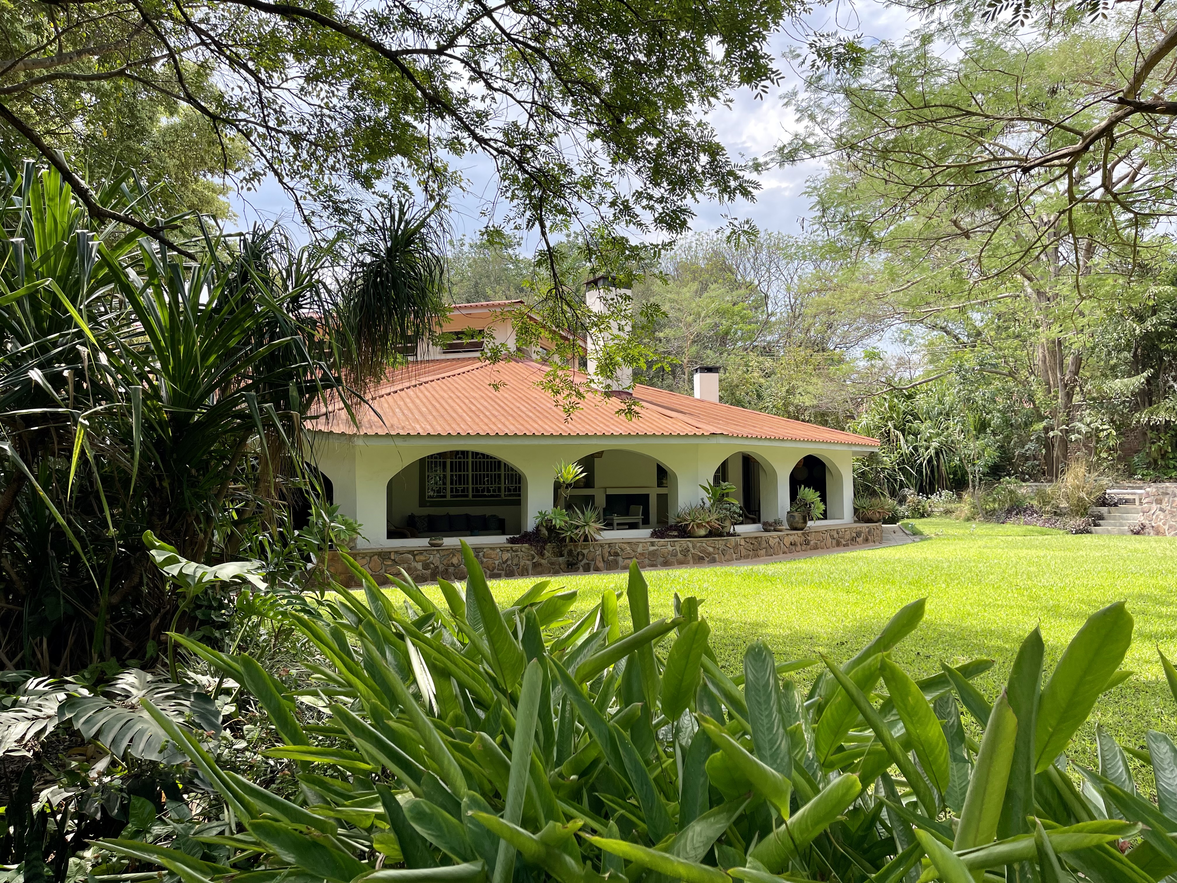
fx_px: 850
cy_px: 442
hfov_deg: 69.4
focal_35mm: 25
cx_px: 588
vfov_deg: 54.9
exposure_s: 1/1152
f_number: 1.6
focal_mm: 5.1
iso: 32
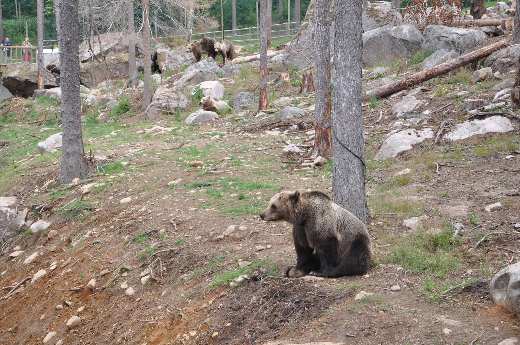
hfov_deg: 26.0
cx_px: 260
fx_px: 1125
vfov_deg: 17.5
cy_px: 172
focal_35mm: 78
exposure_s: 1/200
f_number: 7.1
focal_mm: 52
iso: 200
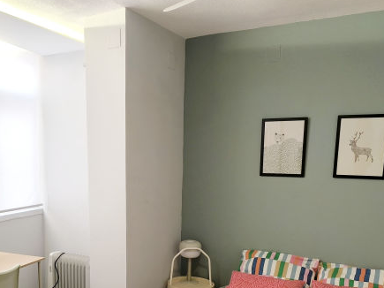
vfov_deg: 37.4
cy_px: 226
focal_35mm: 37
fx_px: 410
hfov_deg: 49.8
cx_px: 152
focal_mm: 6.14
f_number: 1.65
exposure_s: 1/100
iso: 200
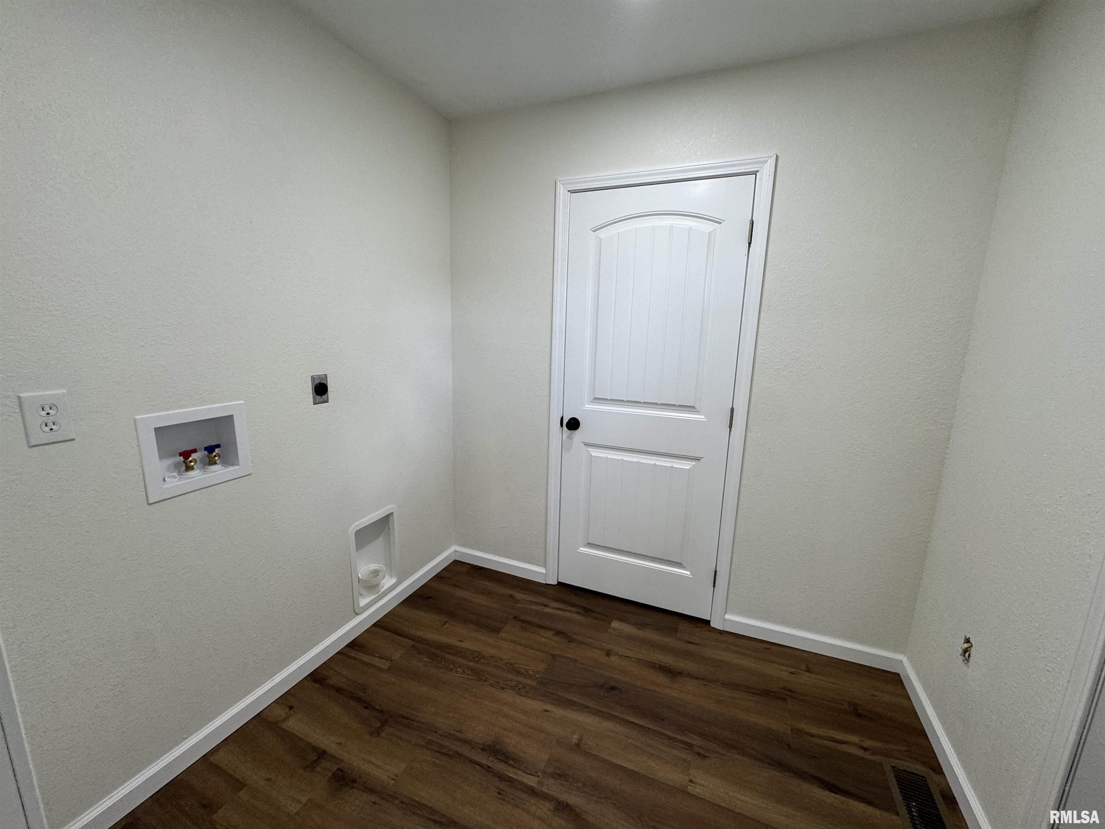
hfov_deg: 102.1
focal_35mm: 14
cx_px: 552
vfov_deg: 85.7
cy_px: 414
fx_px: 447
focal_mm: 2.22
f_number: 2.2
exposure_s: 1/120
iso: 125
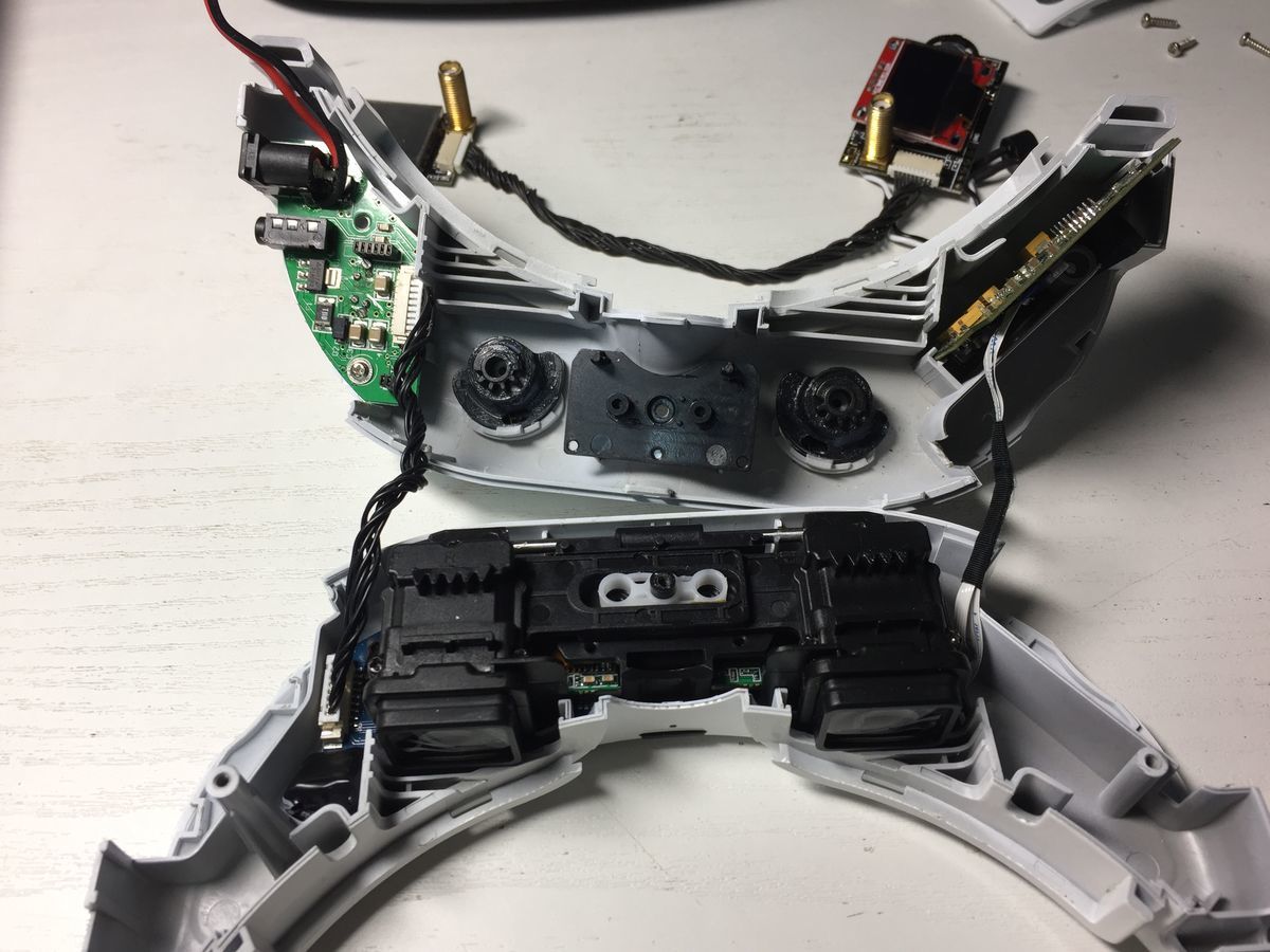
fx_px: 1064
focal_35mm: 29
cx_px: 635
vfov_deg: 48.2
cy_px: 476
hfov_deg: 61.7
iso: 32
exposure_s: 1/50
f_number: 2.2
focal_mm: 4.15
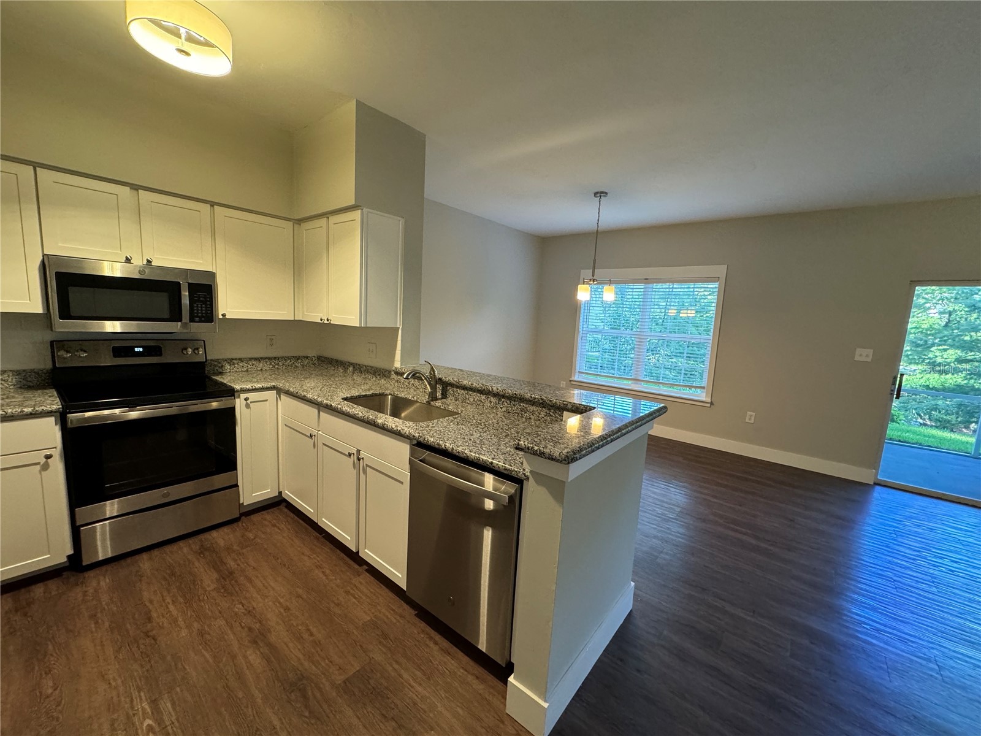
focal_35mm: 14
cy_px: 368
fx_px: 397
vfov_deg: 85.7
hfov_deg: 102.1
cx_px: 490
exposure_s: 1/60
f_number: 2.2
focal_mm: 2.22
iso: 320
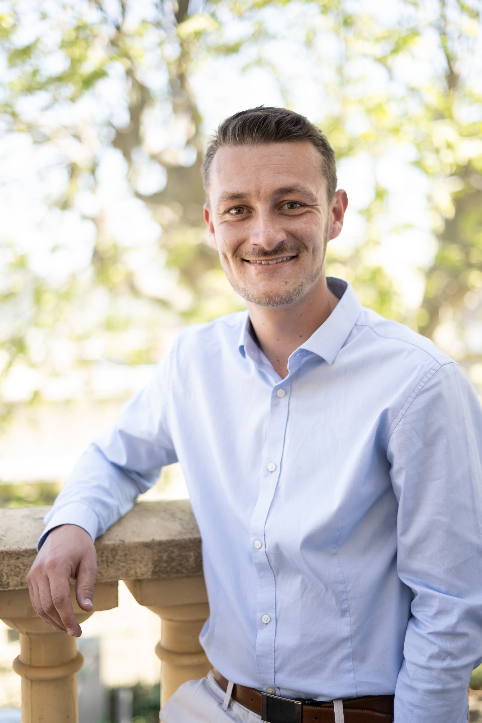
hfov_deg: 27.0
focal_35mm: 50
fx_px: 1004
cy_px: 362
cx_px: 241
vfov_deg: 39.6
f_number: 1.8
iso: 200
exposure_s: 1/640
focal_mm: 50
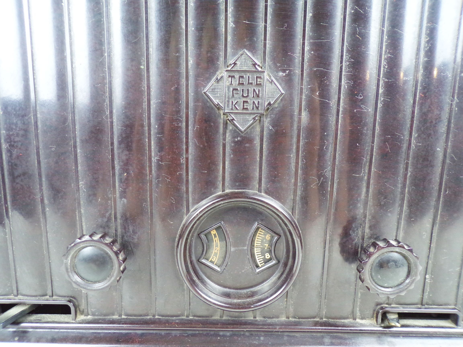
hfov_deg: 71.6
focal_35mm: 24
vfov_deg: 56.8
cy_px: 174
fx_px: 321
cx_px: 232
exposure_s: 1/17
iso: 323
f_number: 3
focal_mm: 4.3
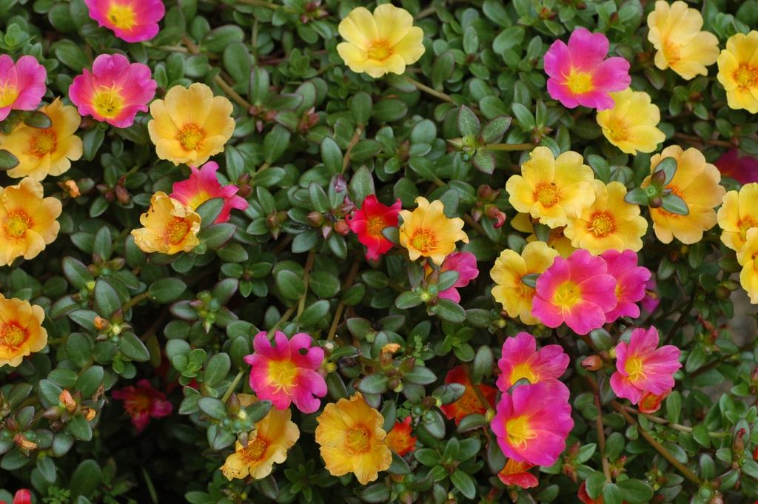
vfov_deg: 15.2
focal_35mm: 90
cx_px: 379
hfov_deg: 22.6
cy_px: 252
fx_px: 1893
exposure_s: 1/640
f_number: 6.3
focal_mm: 60
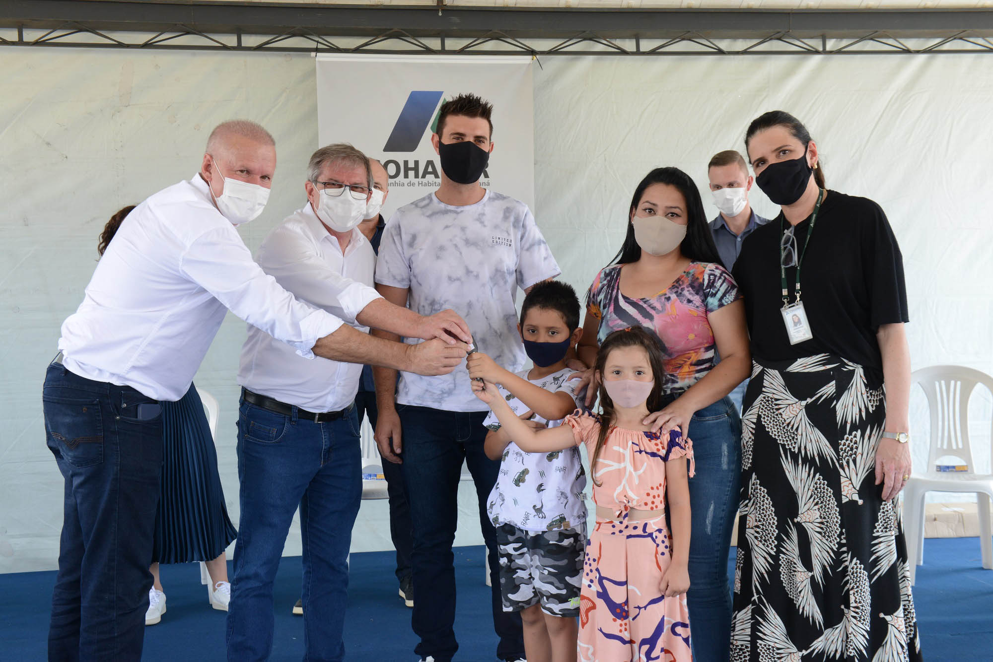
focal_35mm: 40
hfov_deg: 48.5
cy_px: 331
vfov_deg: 33.4
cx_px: 496
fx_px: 1103
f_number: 10
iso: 800
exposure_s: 1/60
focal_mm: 40
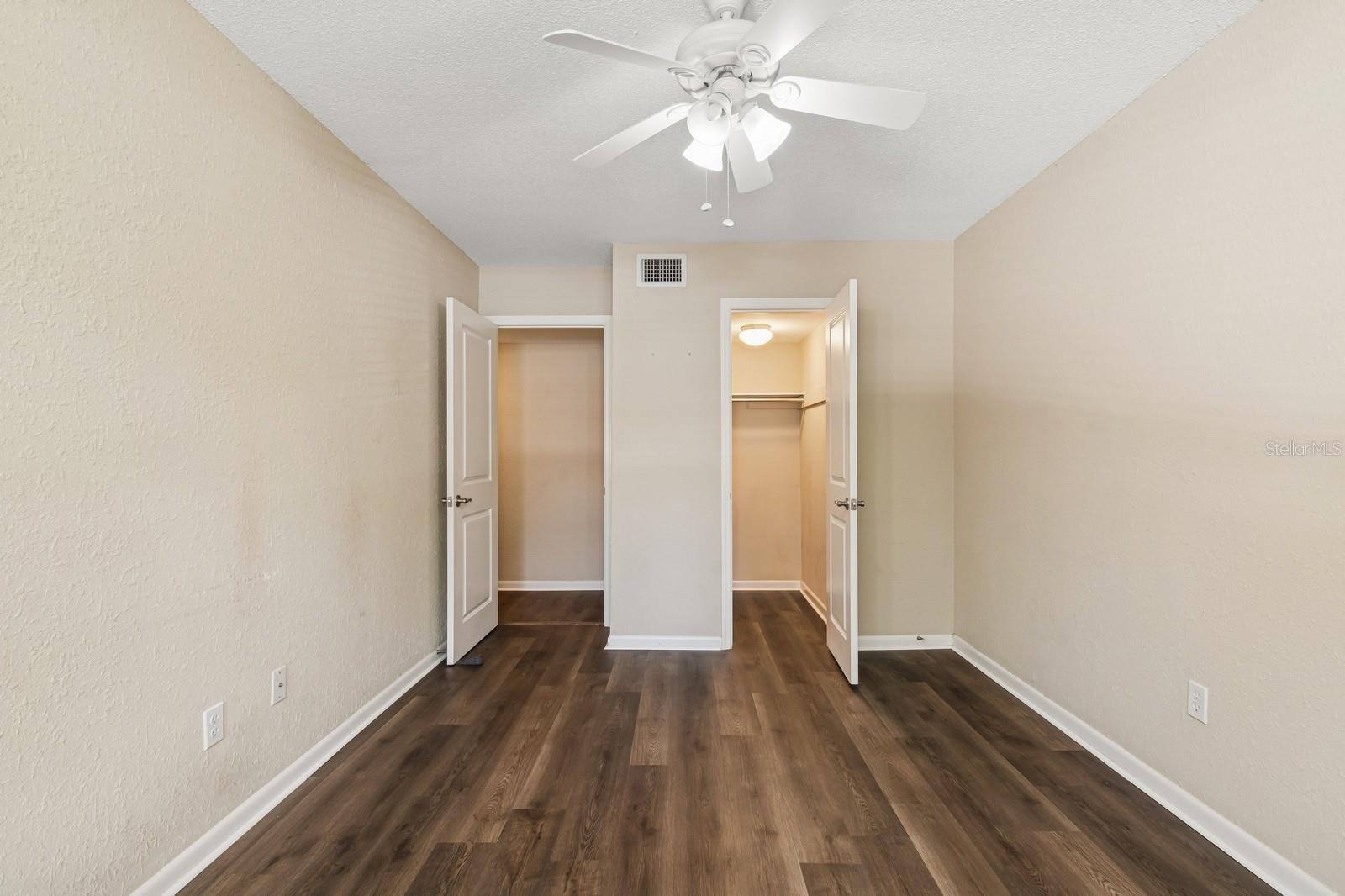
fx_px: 560
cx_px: 672
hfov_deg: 100.4
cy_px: 448
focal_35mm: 15
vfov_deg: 77.3
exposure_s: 1/6
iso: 200
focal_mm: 10
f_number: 8
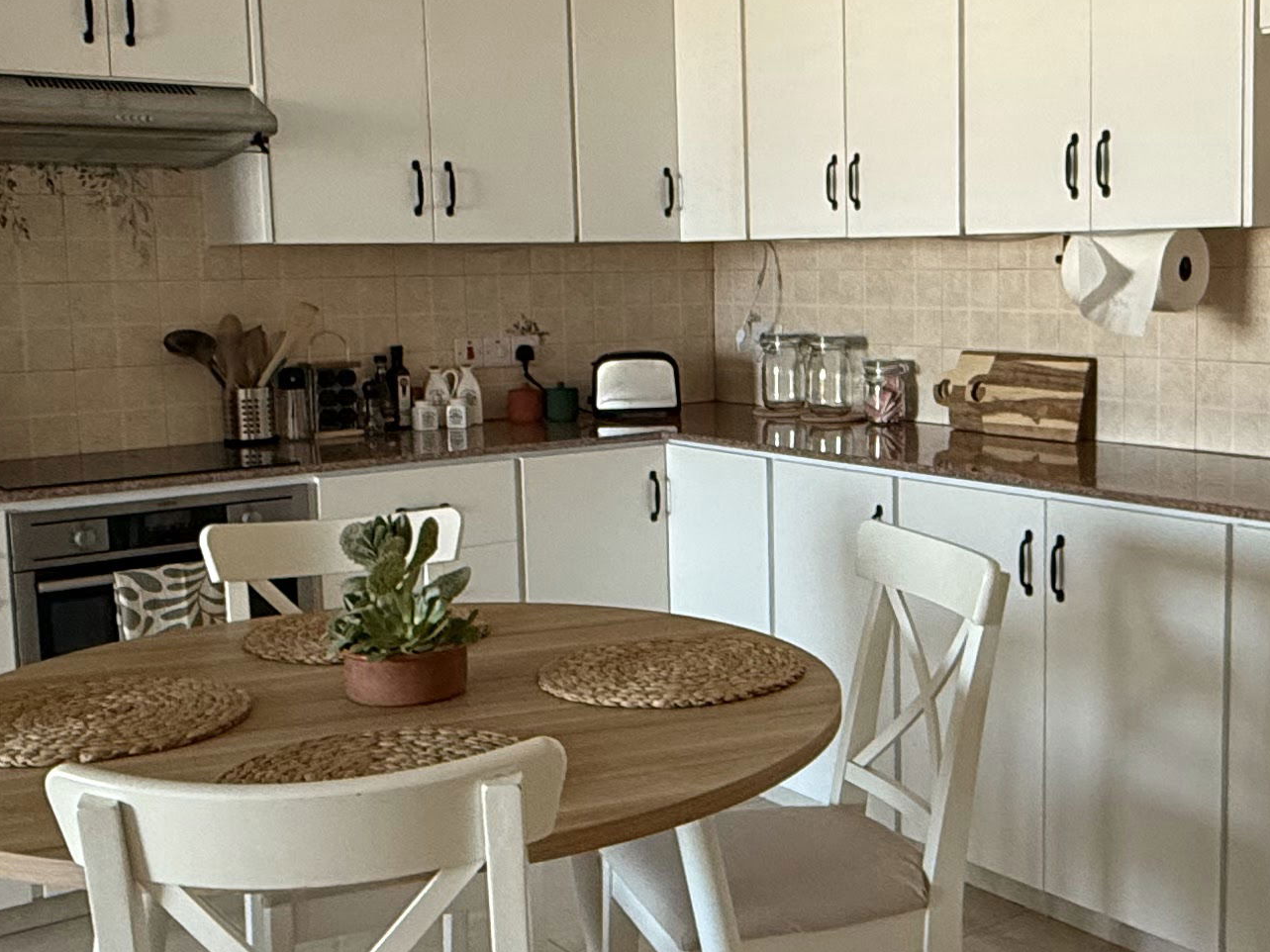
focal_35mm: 44
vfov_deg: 32.9
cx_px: 845
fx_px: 1614
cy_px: 455
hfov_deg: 42.4
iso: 320
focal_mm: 2.22
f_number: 2.2
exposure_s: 1/90
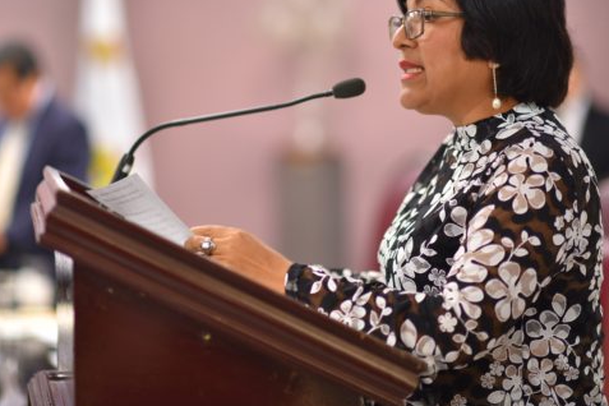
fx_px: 1928
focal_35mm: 114
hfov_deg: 17.9
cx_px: 241
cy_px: 137
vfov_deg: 12.0
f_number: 1.4
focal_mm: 85
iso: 200
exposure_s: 1/160
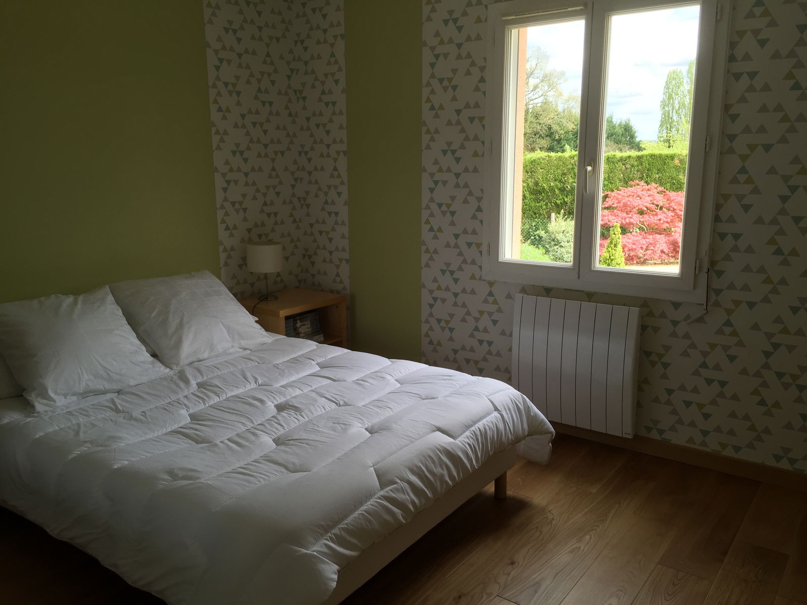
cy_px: 302
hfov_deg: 61.7
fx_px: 676
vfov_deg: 48.2
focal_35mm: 29
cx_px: 404
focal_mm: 4.15
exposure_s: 1/162
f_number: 2.2
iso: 32
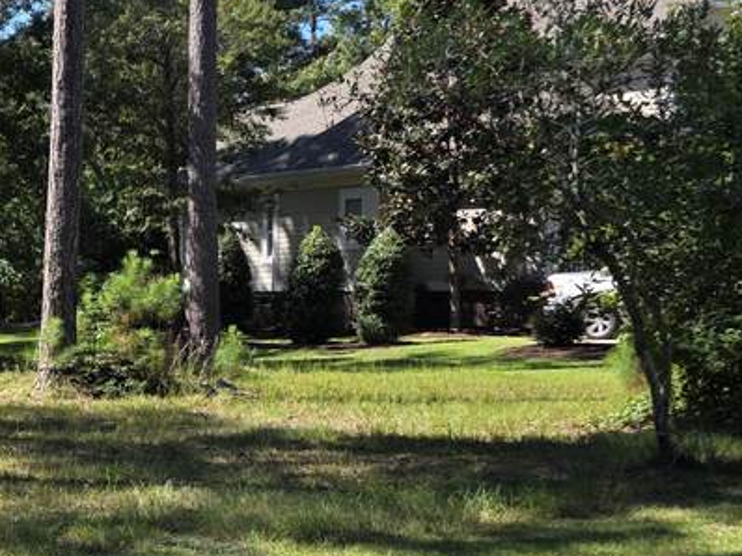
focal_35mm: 74
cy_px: 373
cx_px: -179
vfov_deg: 19.8
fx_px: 1585
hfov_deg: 23.7
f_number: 1.7
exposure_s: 1/2410
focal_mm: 6.3
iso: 80
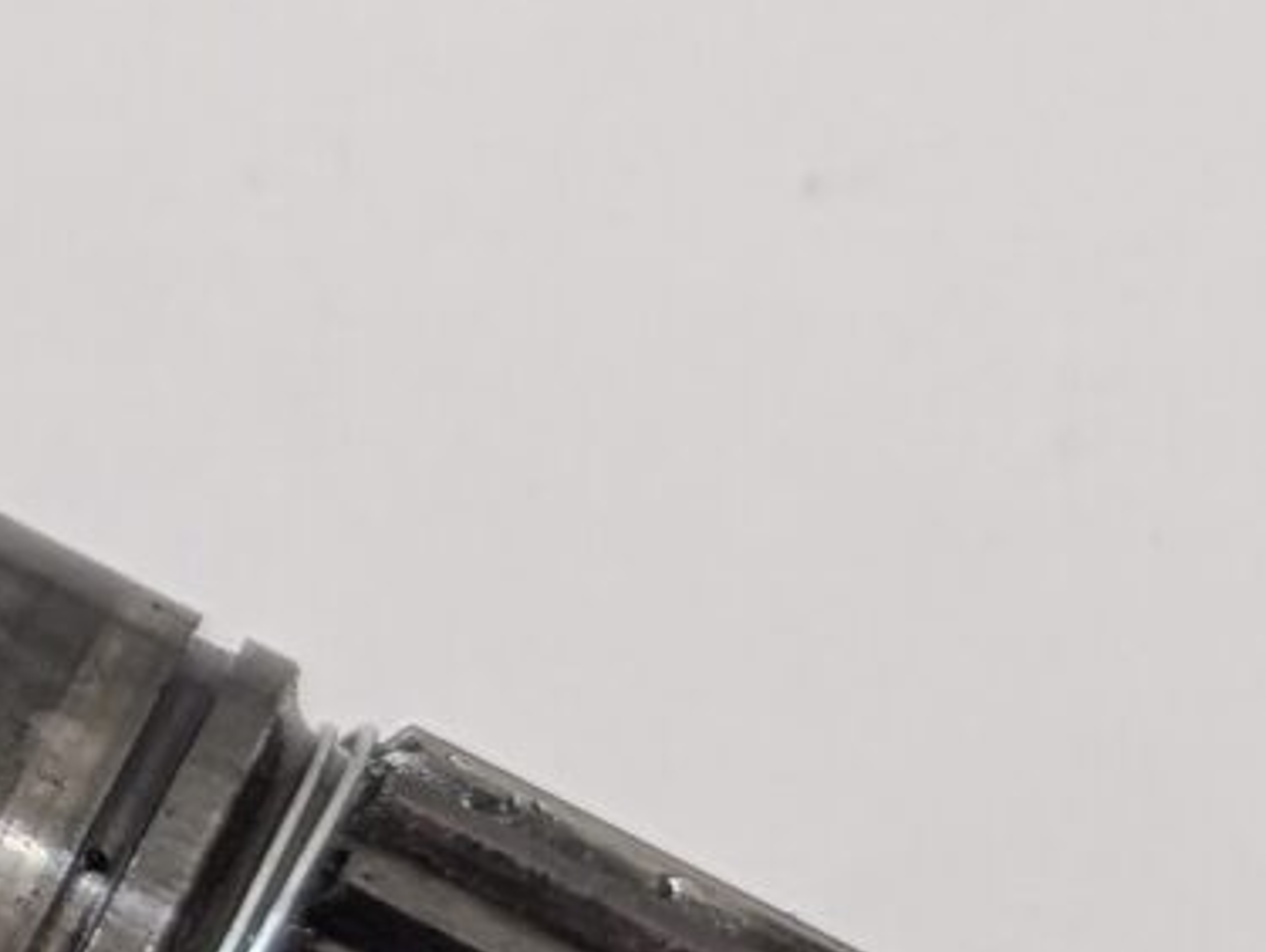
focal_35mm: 164
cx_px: -1310
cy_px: 108
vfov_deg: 9.0
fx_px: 6004
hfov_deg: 10.9
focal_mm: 6.9
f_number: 1.68
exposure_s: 1/71.4
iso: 116
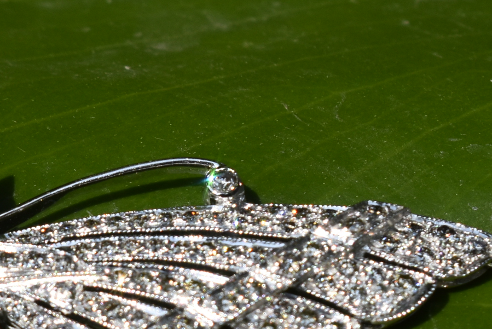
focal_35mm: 275
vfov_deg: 5.0
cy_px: 218
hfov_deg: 7.5
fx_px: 3757
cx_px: -29
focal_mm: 55
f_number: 11
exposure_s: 1/500
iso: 200
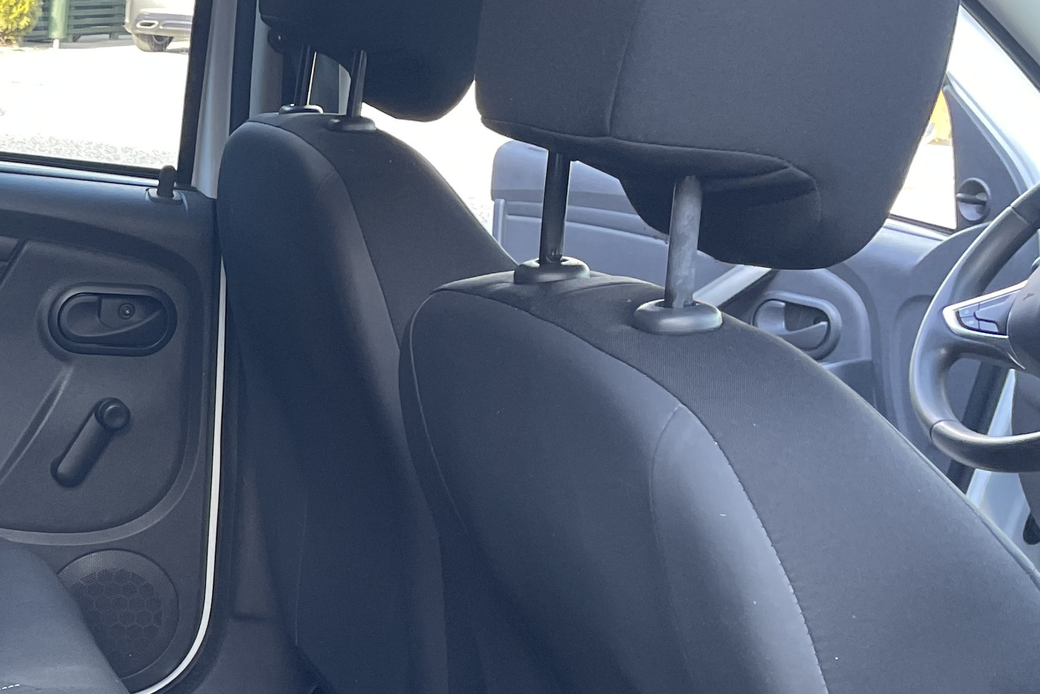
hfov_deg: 27.3
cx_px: -206
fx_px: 1878
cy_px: 623
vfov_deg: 20.5
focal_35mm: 65
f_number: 1.6
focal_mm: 4.2
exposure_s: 1/105
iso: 125
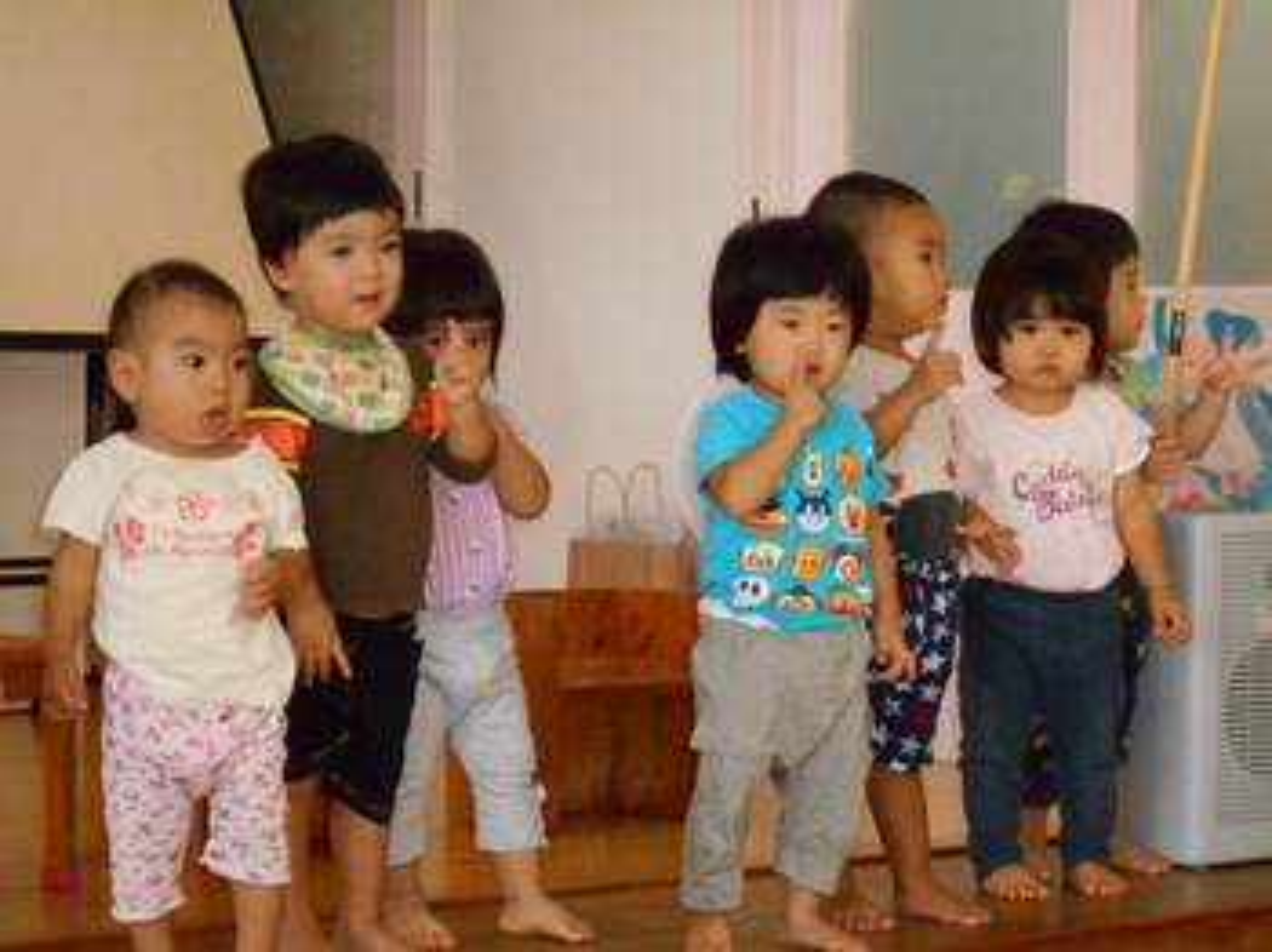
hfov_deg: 17.4
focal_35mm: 113
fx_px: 4149
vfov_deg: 13.1
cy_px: 476
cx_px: 636
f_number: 6
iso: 900
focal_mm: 20.1
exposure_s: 1/60
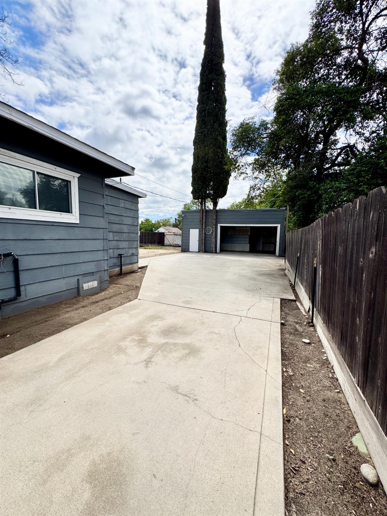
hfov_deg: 85.7
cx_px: 194
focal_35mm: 14
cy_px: 258
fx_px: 209
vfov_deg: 102.1
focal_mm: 2.22
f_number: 2.2
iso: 50
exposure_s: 1/2584
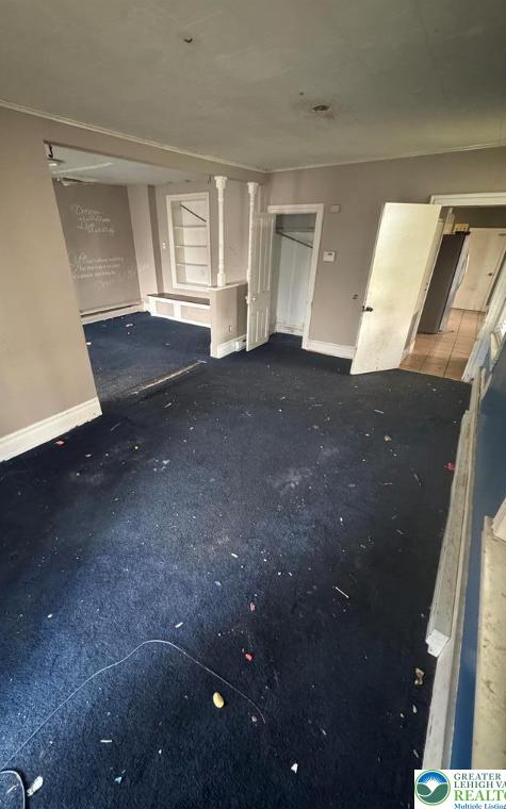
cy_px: 401
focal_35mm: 15
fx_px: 331
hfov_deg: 74.6
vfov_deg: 101.5
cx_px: 230
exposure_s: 1/41
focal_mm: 2.22
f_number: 2.2
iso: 1250
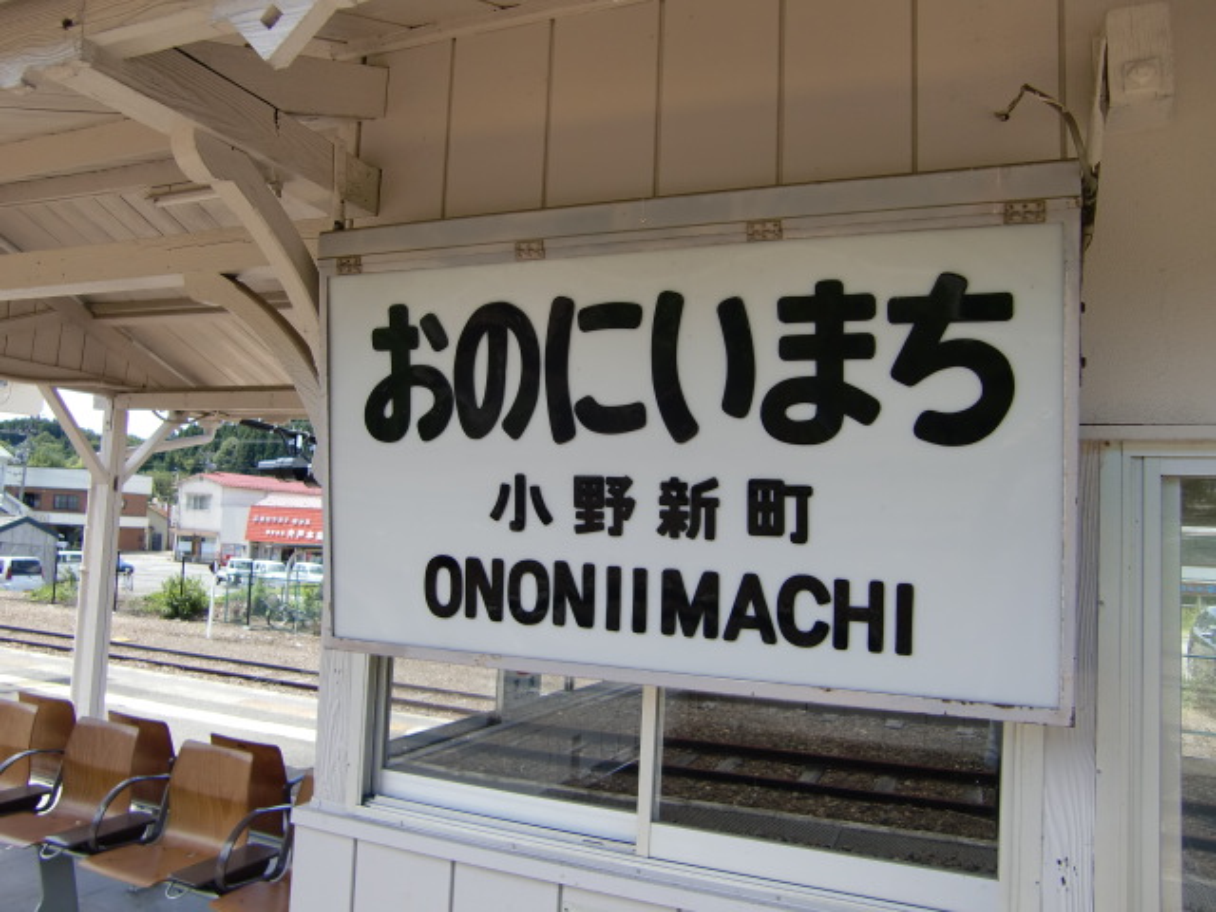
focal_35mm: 28
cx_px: 608
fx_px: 984
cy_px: 456
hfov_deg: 63.4
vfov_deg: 49.7
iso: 64
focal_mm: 4.9
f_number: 2.6
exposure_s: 1/320
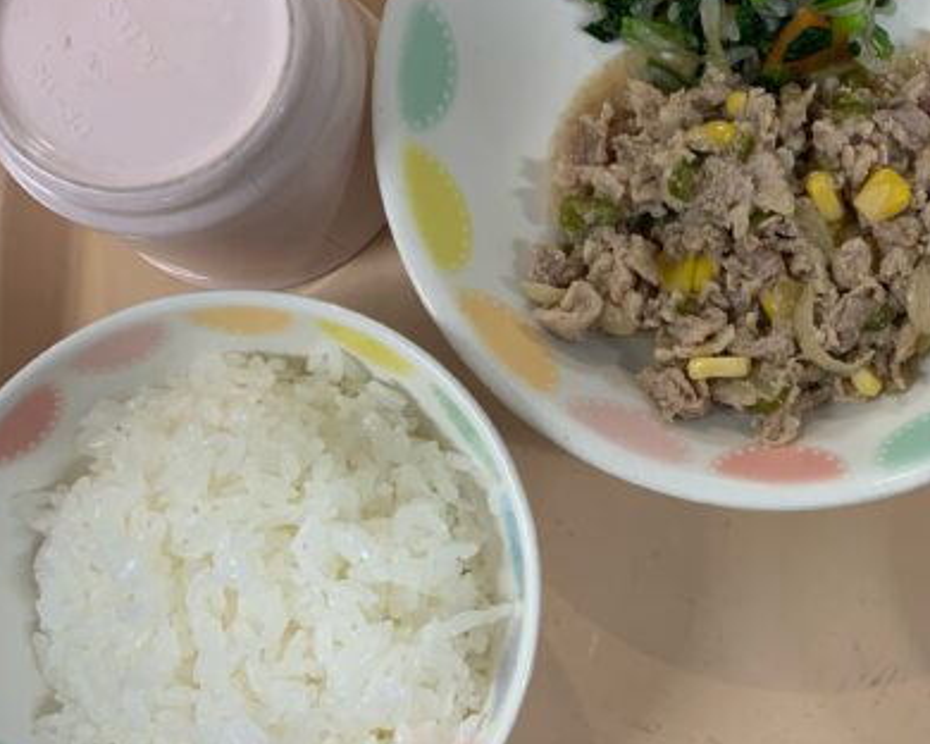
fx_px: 1376
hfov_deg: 35.8
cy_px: 365
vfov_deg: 30.3
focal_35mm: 50
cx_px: 780
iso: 80
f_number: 1.8
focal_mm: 4.25
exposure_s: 1/60
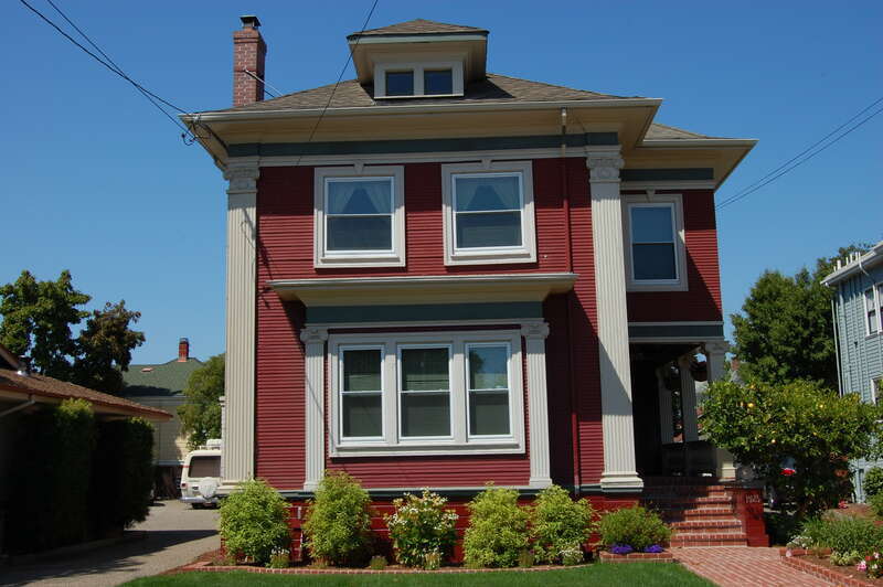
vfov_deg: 34.2
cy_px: 294
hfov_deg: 49.6
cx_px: 442
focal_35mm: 39
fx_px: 956
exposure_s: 1/125
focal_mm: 26
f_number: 16
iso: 200
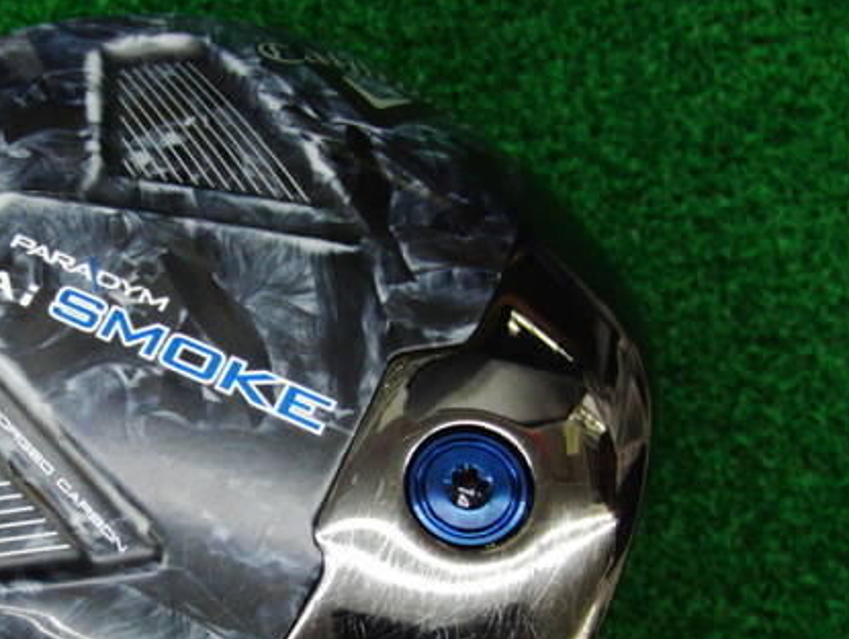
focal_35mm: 57
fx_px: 1399
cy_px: 453
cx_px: 223
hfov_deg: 33.2
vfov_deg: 25.5
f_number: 3.6
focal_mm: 6.42
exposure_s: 1/60
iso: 400
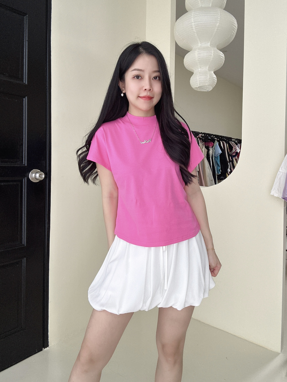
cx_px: 144
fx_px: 254
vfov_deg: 73.9
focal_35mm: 23
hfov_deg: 58.9
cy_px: 191
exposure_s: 1/60
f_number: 1.9
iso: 100
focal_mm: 2.69
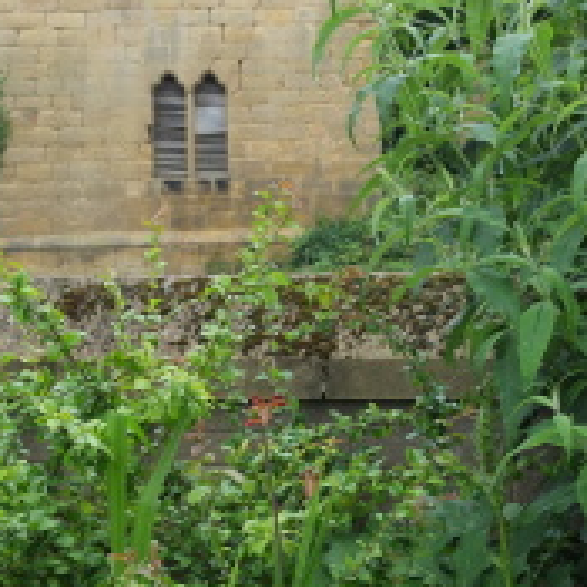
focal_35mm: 68
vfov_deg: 25.2
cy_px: 173
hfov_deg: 25.1
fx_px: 1305
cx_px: 439
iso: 400
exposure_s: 1/300
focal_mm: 23
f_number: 5.6
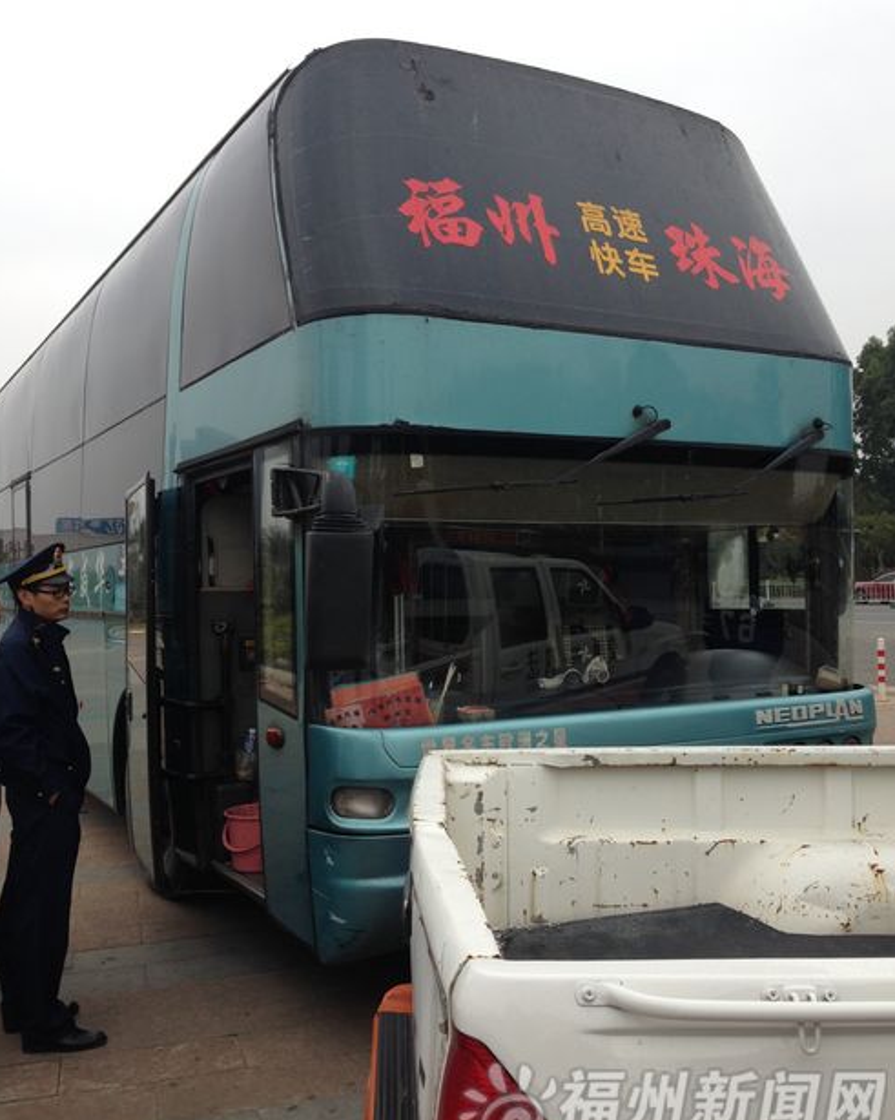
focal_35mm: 35
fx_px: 1159
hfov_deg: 42.2
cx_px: 447
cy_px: 577
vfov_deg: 51.5
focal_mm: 4.12
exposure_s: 1/357
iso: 50
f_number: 2.4
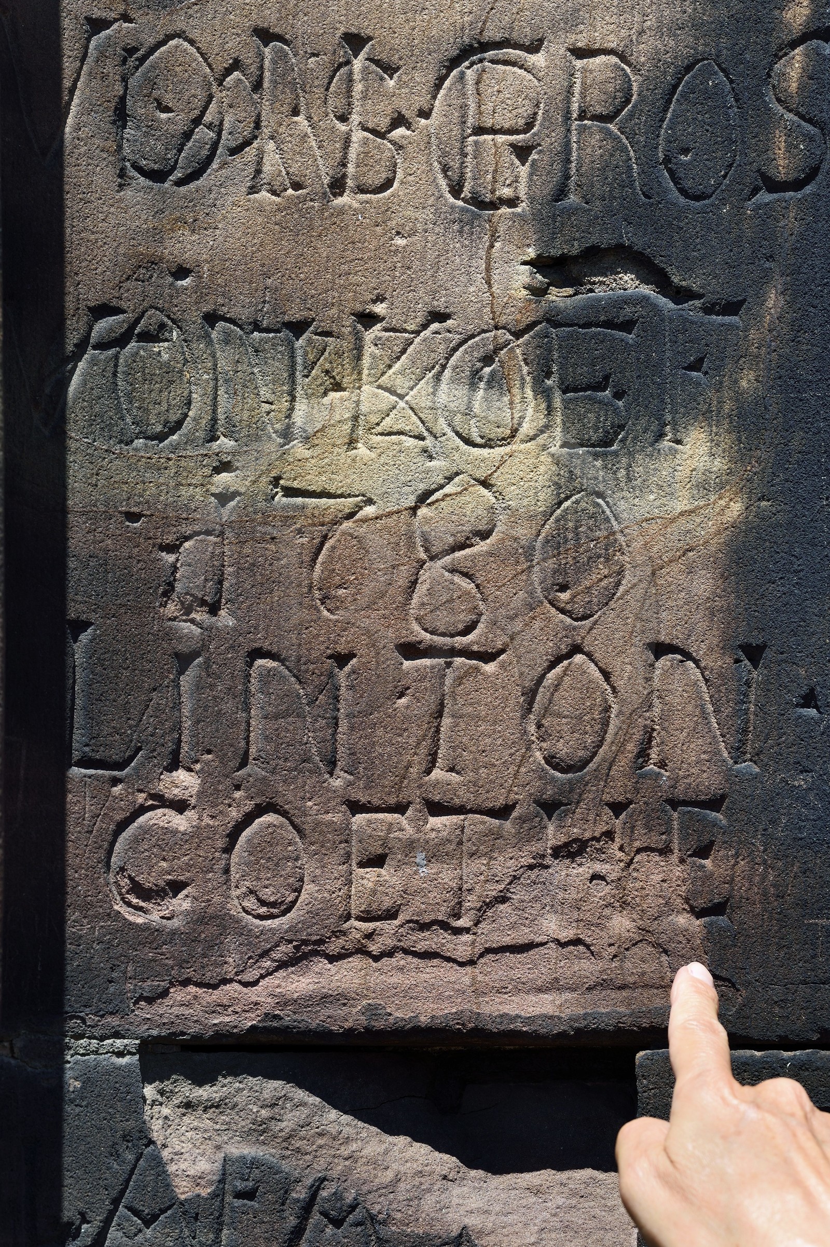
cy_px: 624
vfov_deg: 12.1
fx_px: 5884
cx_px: 415
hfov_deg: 8.1
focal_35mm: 170
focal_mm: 170
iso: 200
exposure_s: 1/250
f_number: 10
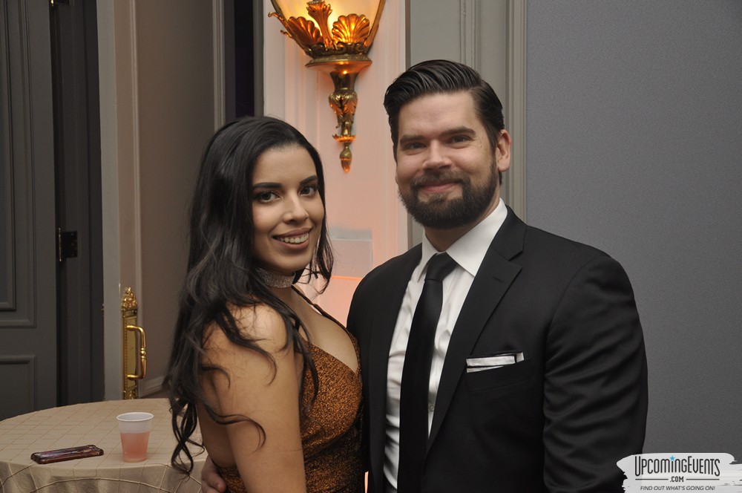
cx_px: 371
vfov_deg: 25.7
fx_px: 1081
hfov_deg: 37.9
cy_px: 246
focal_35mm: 52
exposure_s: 1/60
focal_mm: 35
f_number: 5
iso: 400
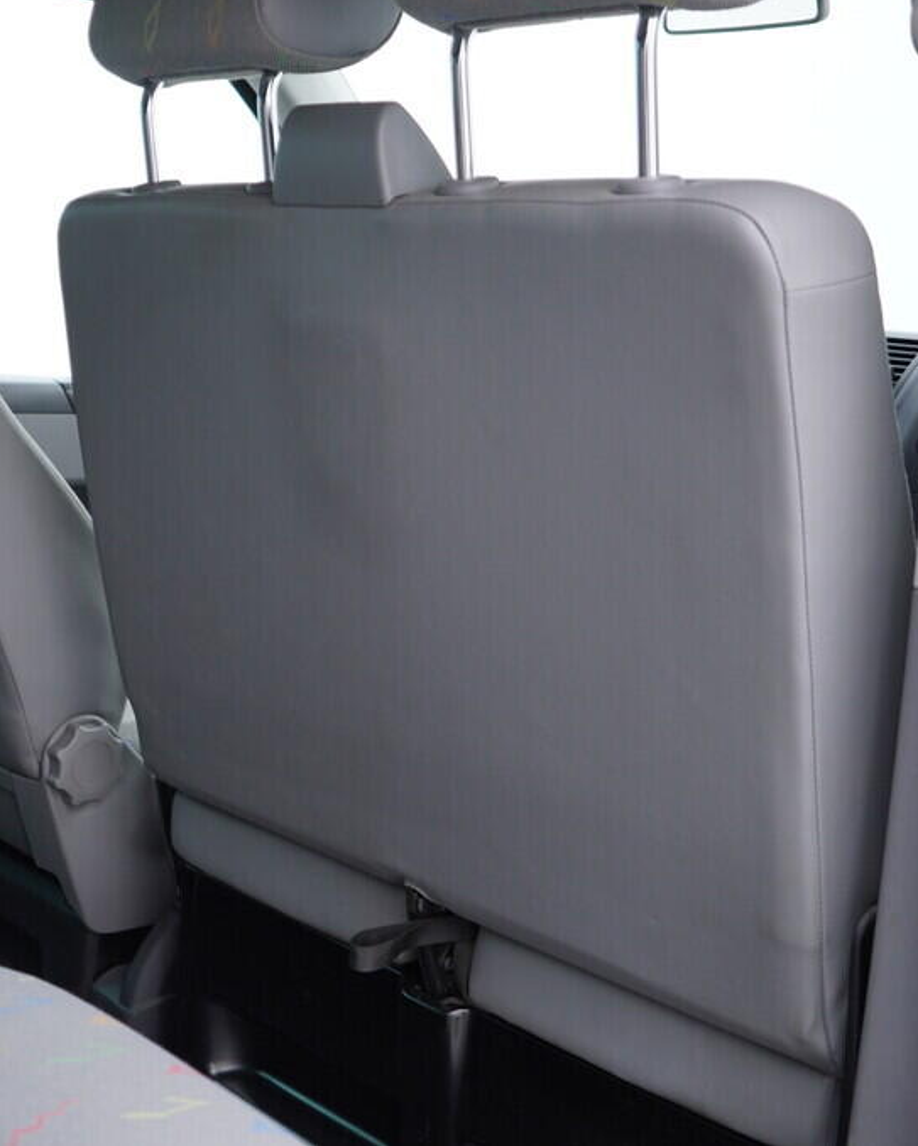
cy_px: 570
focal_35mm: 51
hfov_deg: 28.5
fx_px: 1731
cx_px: 79
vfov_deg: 36.6
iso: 125
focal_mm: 24
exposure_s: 1/40
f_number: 2.8
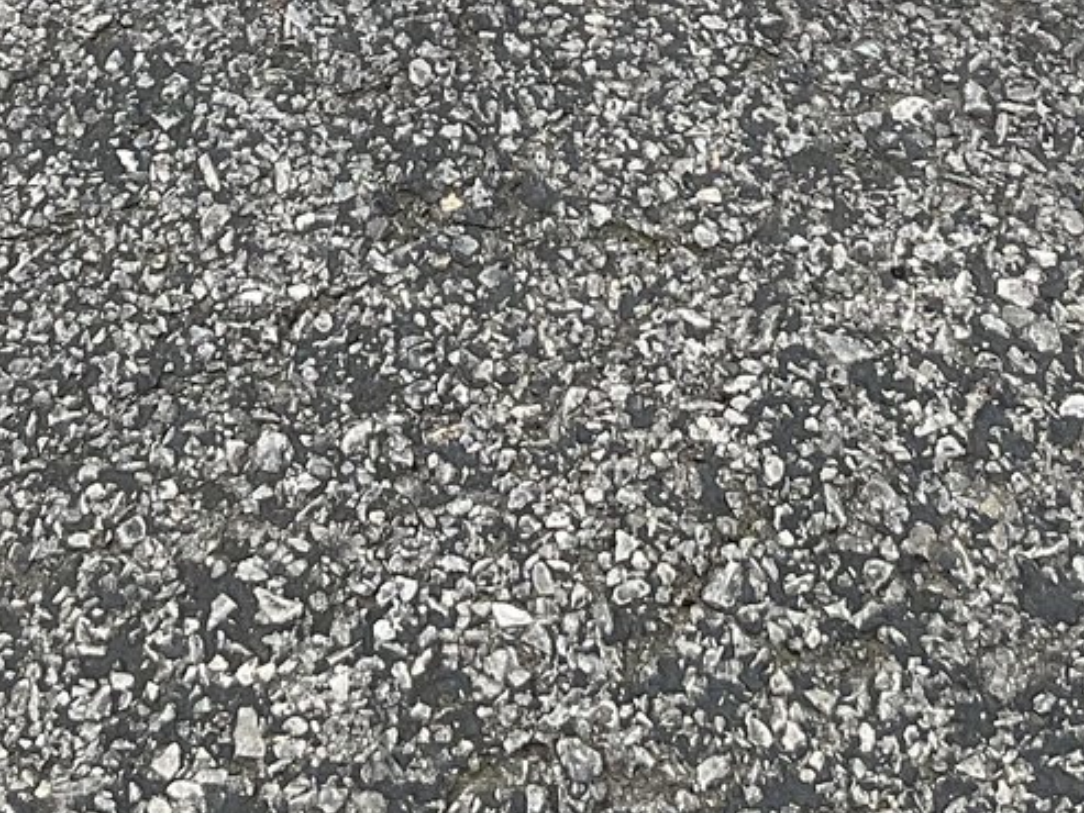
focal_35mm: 89
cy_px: -337
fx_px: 2788
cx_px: 555
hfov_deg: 22.0
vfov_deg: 15.5
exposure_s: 1/412
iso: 16
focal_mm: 3
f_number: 1.8
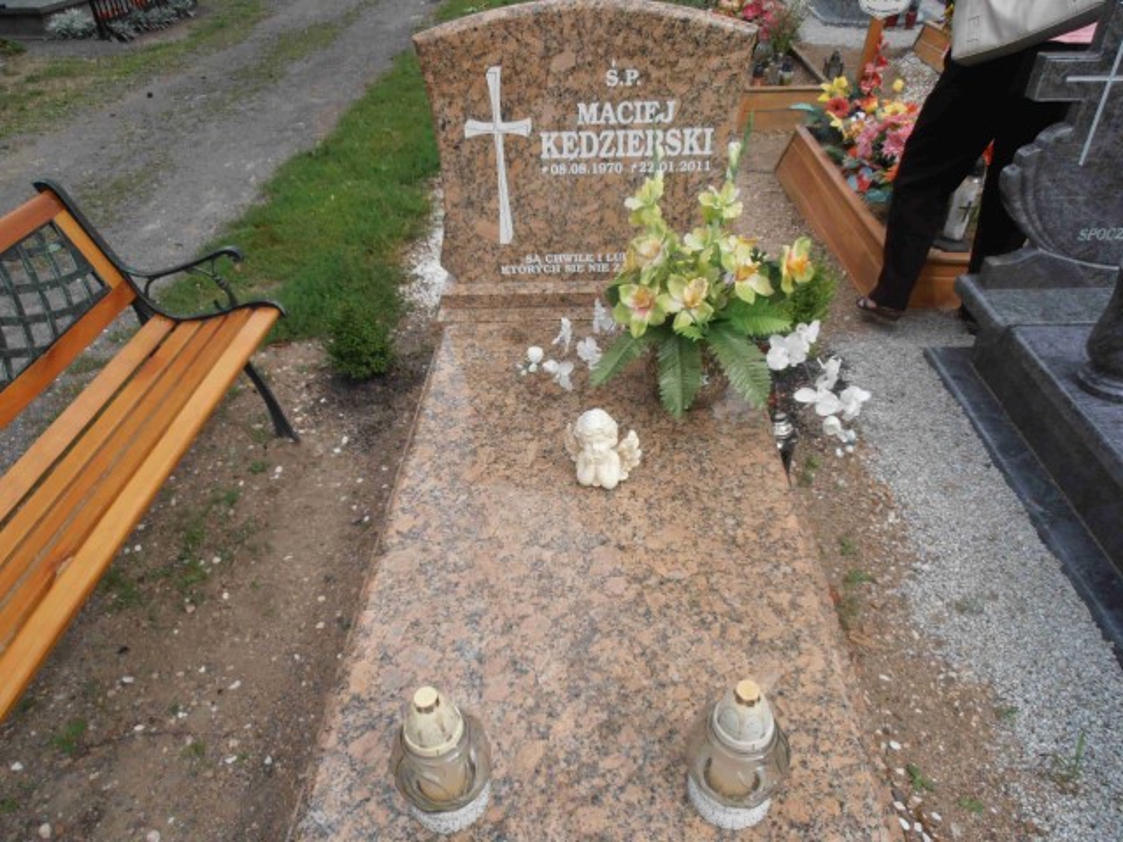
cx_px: 562
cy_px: 421
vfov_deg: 56.8
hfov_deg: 71.6
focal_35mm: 24
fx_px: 779
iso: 80
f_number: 3
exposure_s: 1/500
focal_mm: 4.2
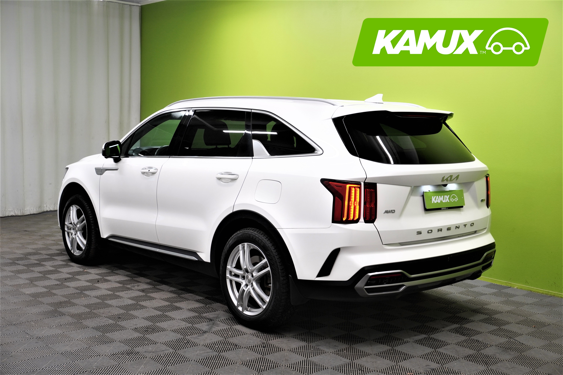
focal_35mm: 42
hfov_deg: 46.4
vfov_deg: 31.9
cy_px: 188
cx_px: 282
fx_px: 657
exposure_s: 1/20
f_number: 7.1
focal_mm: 28
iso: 320
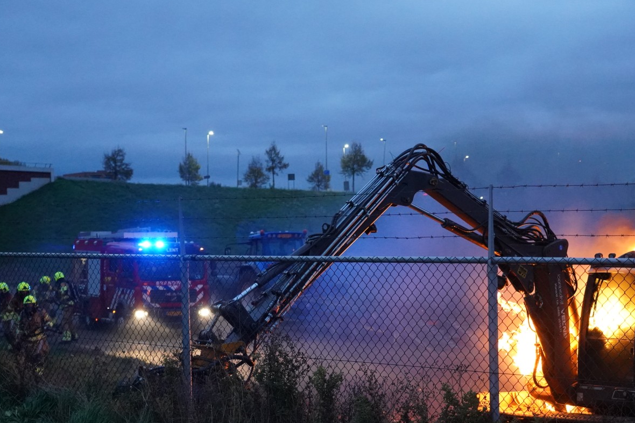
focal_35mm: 70
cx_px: 402
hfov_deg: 28.7
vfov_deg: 19.4
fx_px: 1235
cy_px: 271
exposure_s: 1/160
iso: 10000
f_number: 4
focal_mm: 51
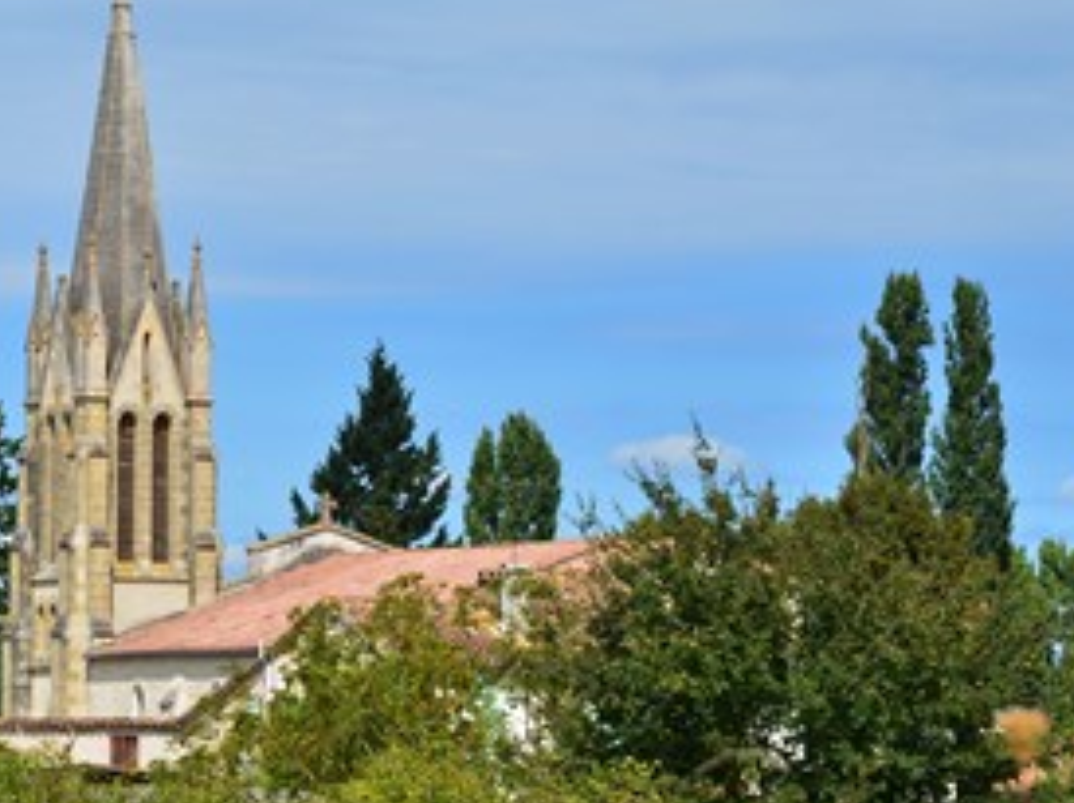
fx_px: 6355
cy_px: 421
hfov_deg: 9.6
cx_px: 161
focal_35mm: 205
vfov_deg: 7.2
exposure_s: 1/200
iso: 100
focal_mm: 78
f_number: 13
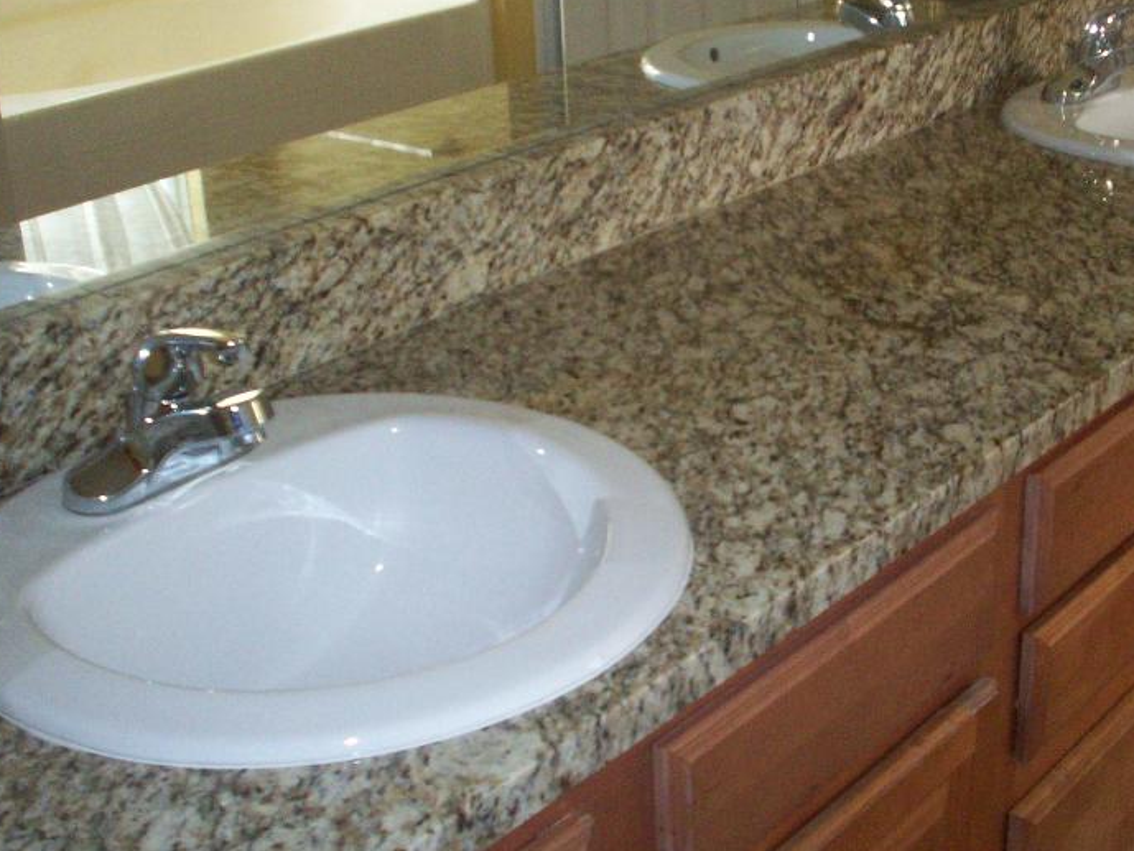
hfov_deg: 34.7
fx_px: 1802
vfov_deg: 26.6
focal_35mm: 55
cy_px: 390
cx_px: 713
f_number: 2.8
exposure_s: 1/64
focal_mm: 6.2
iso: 200
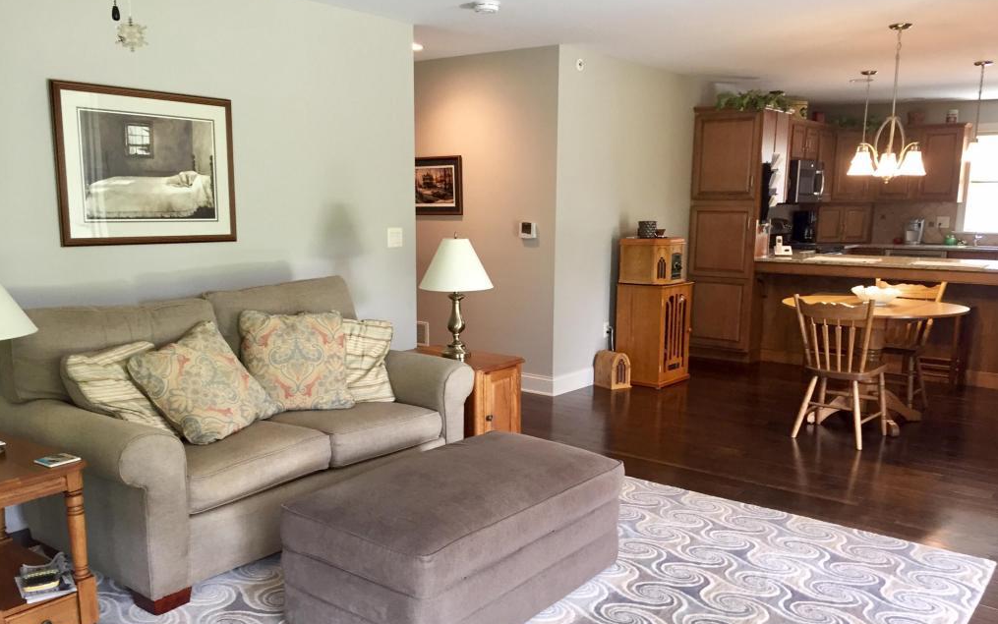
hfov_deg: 61.2
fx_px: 843
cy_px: 365
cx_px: 500
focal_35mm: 31
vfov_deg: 40.5
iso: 100
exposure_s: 1/30
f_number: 2.2
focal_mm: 4.15
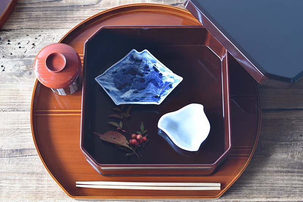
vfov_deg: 19.7
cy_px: 101
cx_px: 152
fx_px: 581
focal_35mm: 69
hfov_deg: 29.2
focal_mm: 46
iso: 400
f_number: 5
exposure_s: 1/2.5
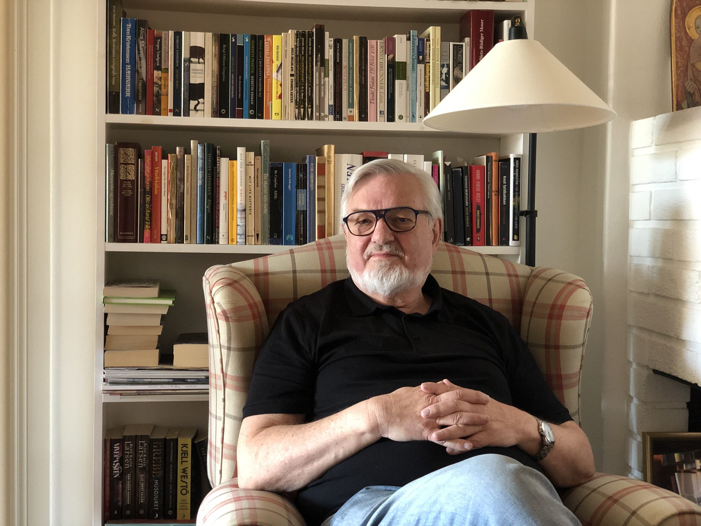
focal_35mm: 52
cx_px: 350
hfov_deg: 36.8
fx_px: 1053
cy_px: 263
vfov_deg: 28.0
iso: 160
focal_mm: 6
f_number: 2.4
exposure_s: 1/17
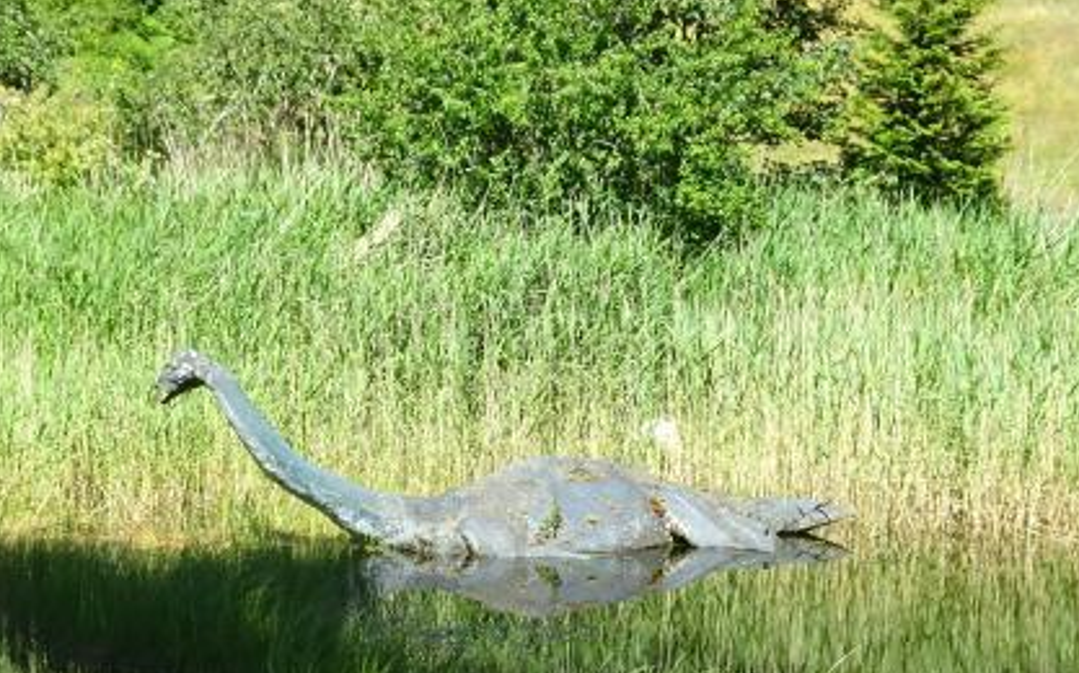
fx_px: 2204
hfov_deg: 27.5
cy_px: 756
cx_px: 458
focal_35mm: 75
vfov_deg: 16.8
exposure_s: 1/250
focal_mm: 6
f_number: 4
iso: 80
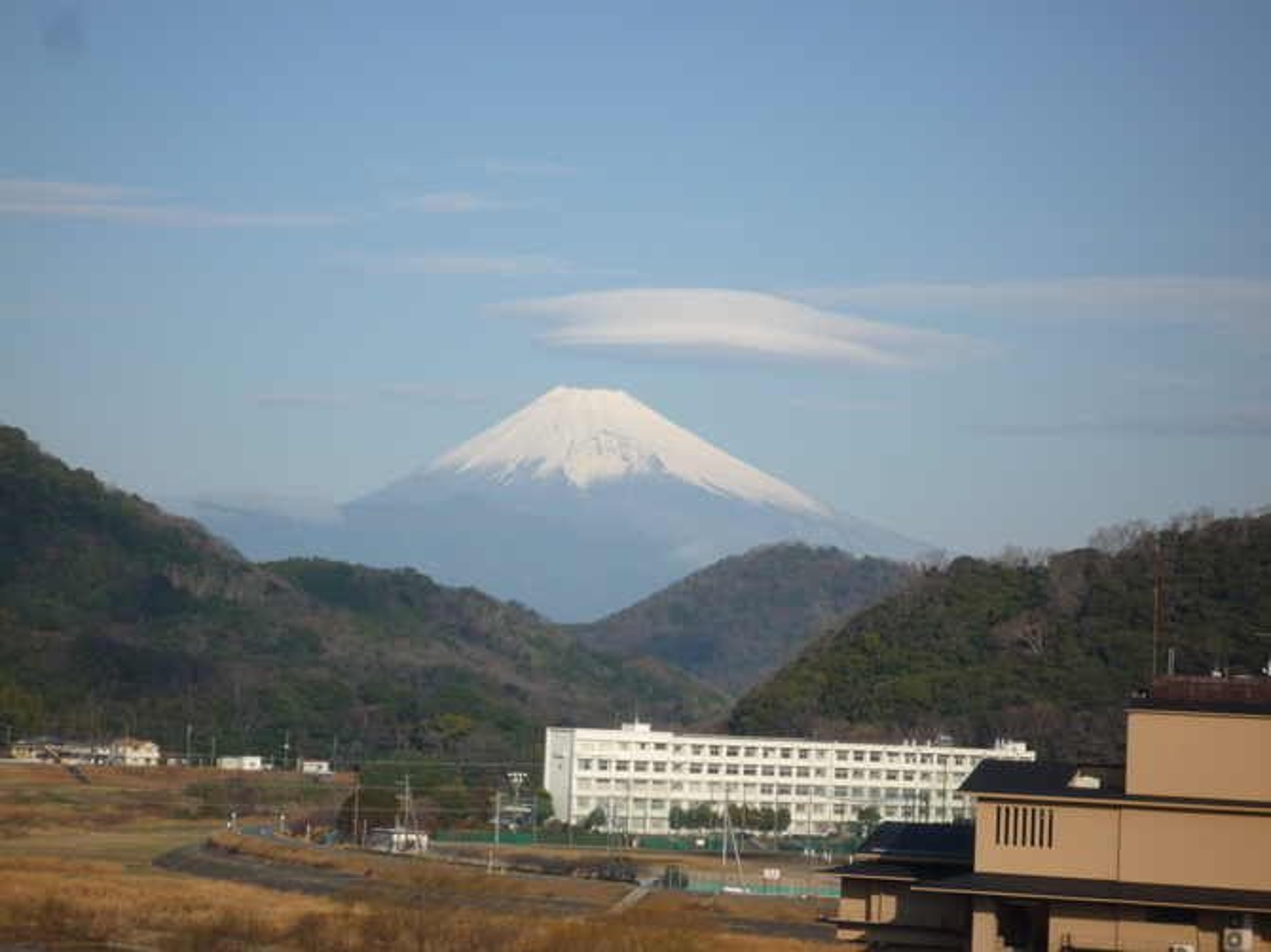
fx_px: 3670
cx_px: 636
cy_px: 476
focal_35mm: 100
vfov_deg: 14.8
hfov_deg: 19.6
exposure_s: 1/640
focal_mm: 17.6
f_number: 5.6
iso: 100
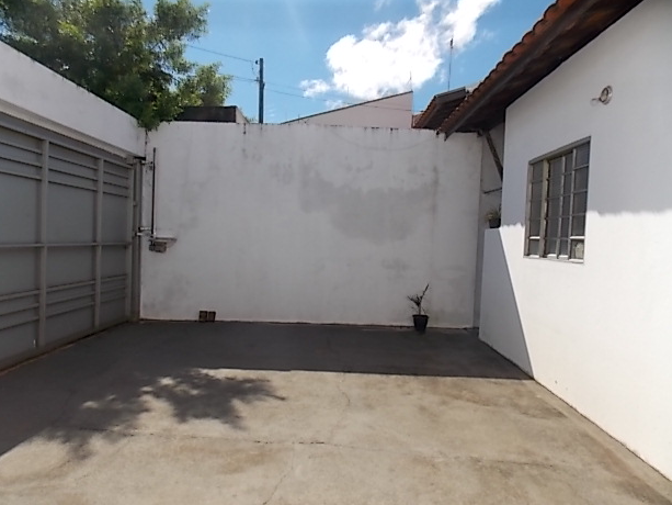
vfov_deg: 56.8
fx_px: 466
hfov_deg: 71.6
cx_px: 327
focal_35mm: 24
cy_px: 250
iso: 80
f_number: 3.1
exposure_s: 1/1250
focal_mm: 4
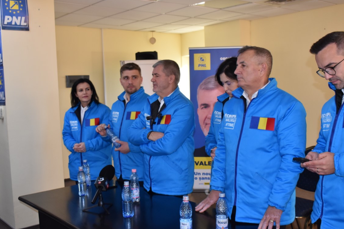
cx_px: 171
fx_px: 368
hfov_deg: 50.1
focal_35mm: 39
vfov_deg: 34.6
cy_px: 115
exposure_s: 1/125
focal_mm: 25
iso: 800
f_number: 5.6
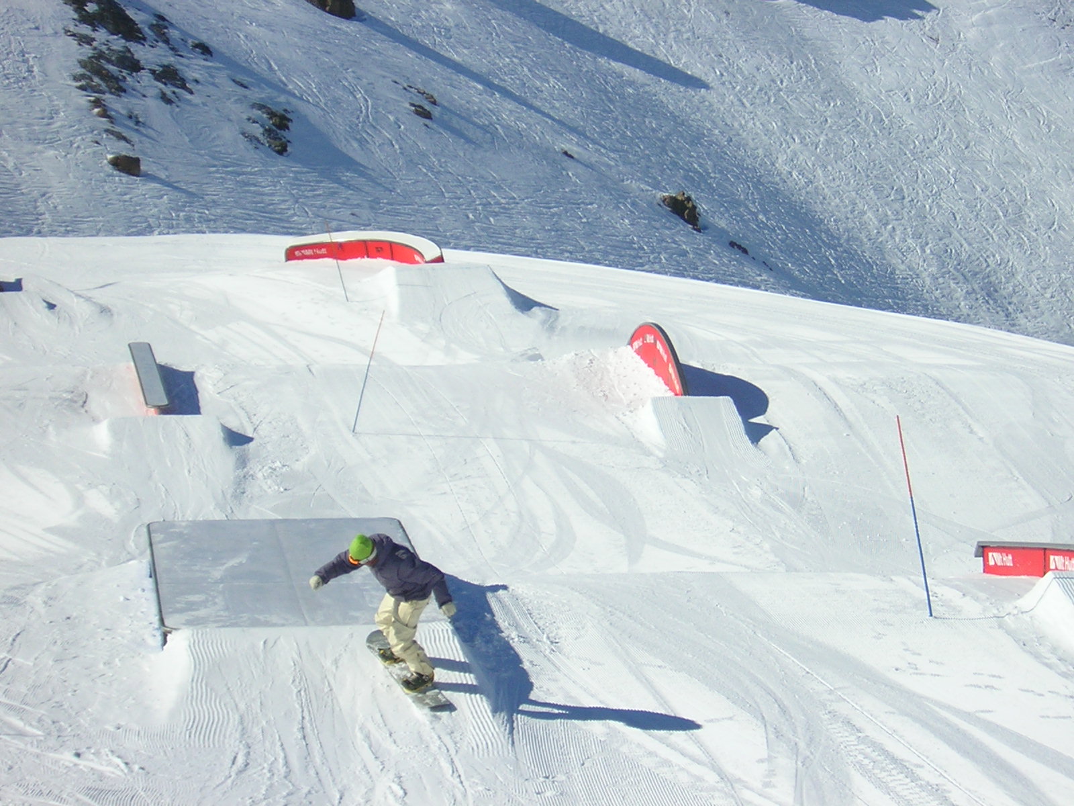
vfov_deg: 13.7
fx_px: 3351
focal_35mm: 108
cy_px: 403
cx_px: 537
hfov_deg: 18.2
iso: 141
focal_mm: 14.1
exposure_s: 1/1212
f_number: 4.7
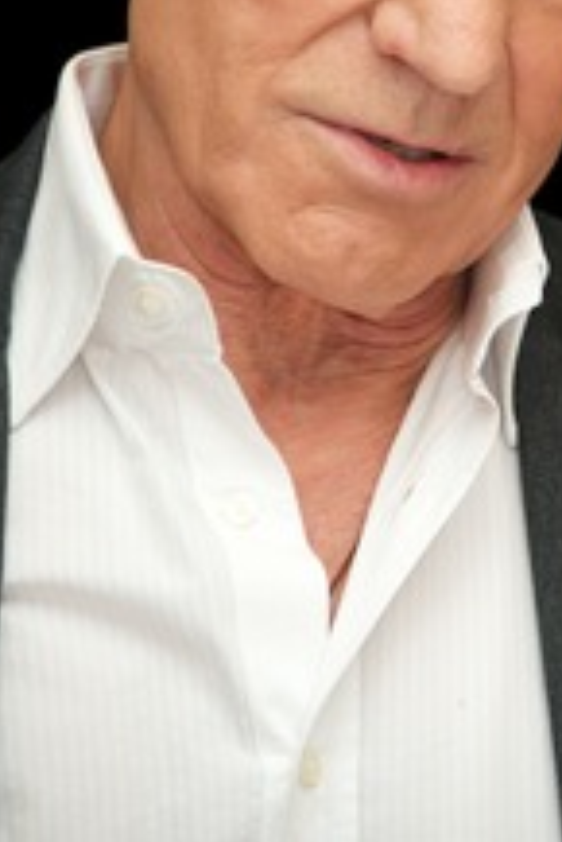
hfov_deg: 2.5
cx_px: 508
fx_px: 12904
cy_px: 136
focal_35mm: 552
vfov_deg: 3.7
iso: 800
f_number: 5.6
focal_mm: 300
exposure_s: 1/60
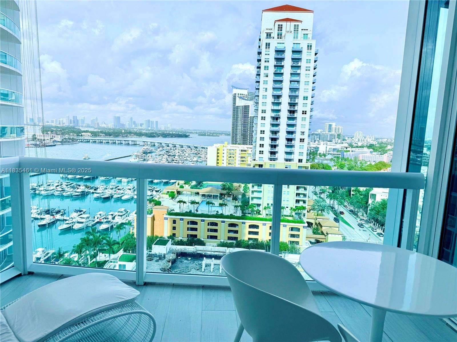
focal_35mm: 24
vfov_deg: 56.8
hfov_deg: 71.6
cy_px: 171
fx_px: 317
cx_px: 228
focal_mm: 6.76
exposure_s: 1/8130
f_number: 1.78
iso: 80
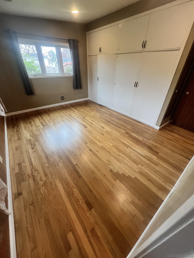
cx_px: 97
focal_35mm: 13
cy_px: 129
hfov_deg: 89.9
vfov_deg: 106.2
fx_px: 97
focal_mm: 1.57
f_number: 1.8
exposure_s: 1/120
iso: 200
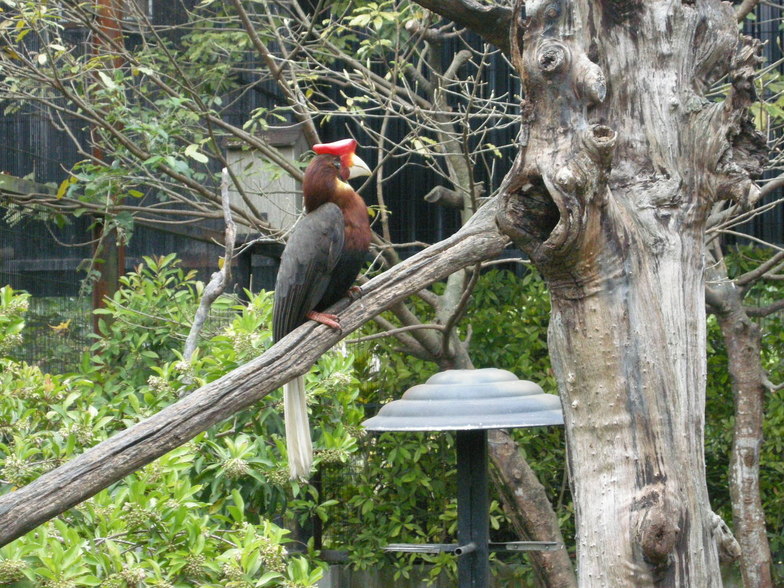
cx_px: 406
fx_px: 3012
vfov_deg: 11.1
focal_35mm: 133
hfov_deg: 14.8
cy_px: 283
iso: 483
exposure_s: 1/125
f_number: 5.3
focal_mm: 26.3
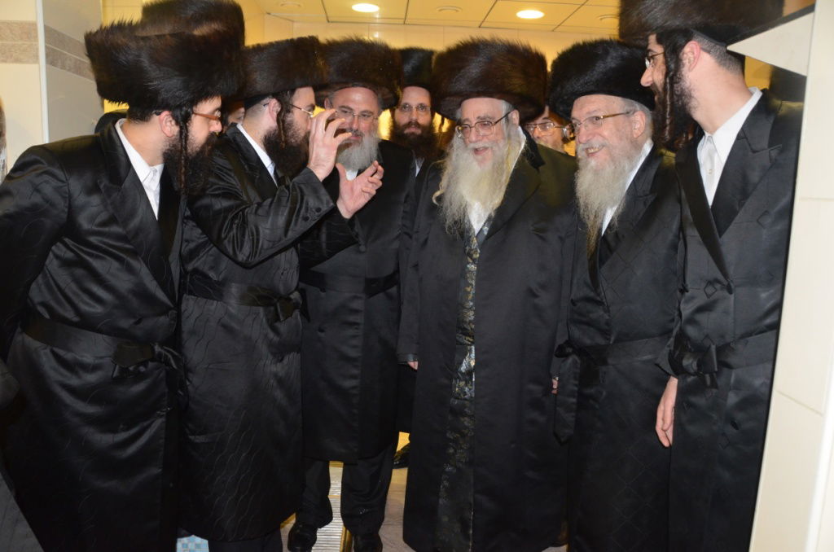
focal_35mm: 27
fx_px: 624
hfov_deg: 67.5
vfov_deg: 47.7
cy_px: 276
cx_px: 417
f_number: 6.3
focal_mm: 18
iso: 2000
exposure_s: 1/60
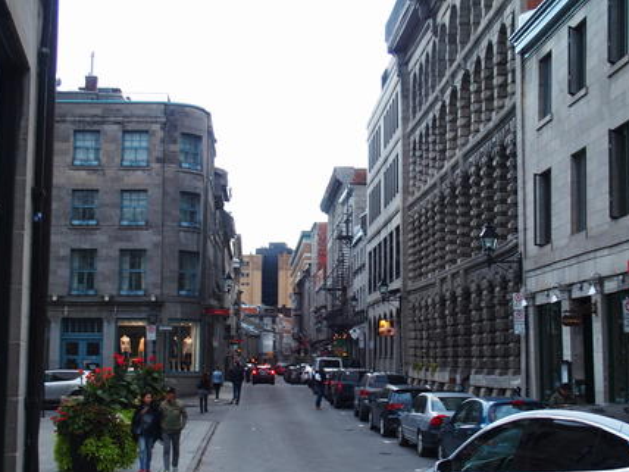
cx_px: 297
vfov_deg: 25.2
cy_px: 260
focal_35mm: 58
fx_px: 1054
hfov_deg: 33.2
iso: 125
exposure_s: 1/100
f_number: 2.8
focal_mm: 10.8
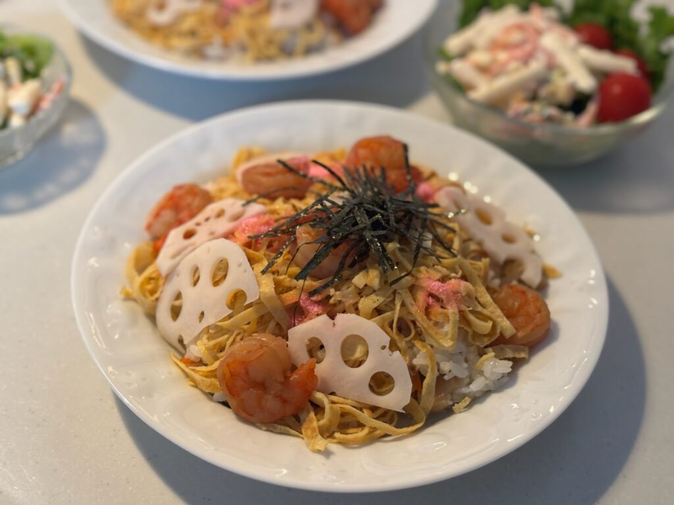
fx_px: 1012
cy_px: 252
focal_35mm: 52
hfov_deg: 36.8
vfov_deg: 28.0
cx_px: 337
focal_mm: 5.96
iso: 200
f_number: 1.6
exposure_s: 1/40
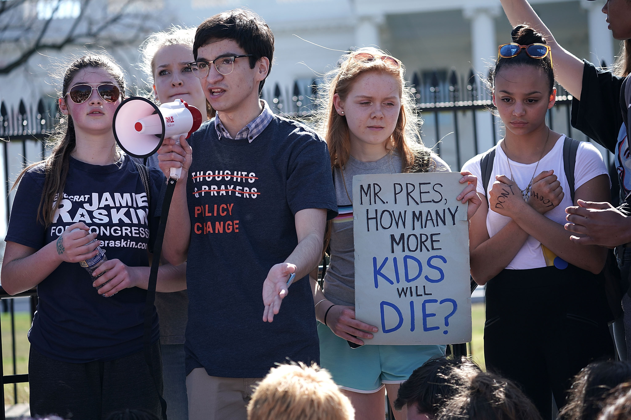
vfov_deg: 12.2
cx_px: 316
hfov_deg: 18.3
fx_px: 1963
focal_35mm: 112
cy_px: 210
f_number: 4.5
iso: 200
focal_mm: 112
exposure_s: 1/500
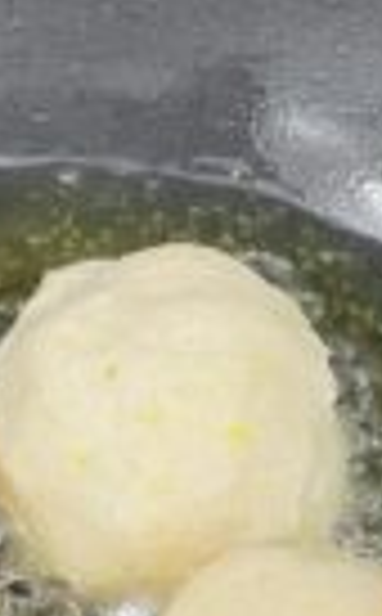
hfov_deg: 11.1
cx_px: 94
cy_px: 537
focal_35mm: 117
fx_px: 1959
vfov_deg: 17.6
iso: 500
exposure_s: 1/33
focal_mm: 4.2
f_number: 1.6
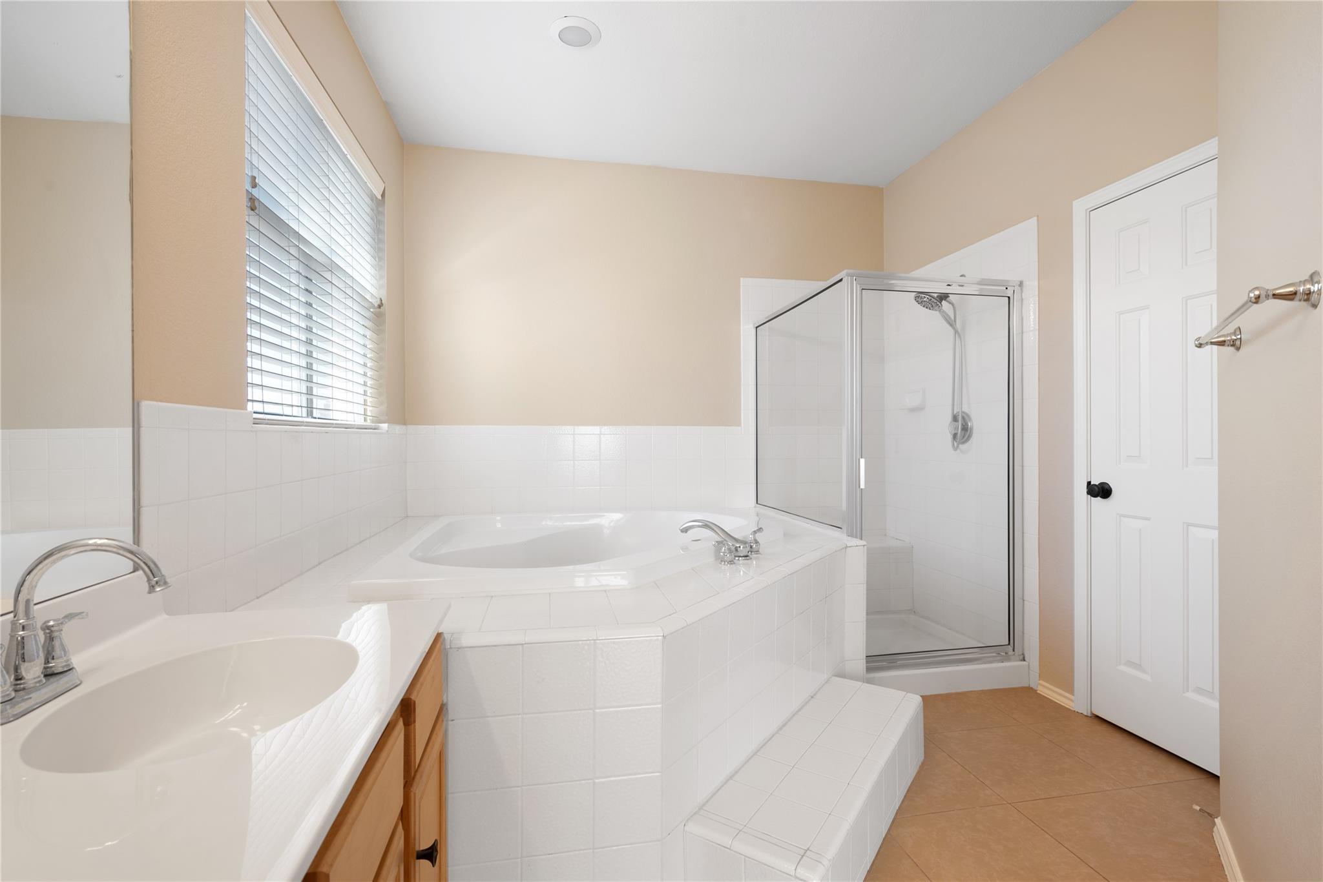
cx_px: 662
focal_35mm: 17
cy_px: 441
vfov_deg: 70.5
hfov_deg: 93.3
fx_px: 625
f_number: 8
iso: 400
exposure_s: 1/4
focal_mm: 17
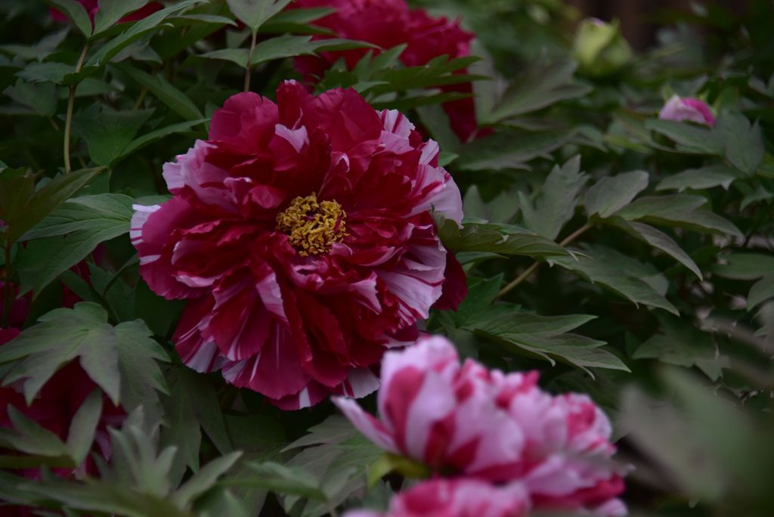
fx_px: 3657
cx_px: 387
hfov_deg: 12.1
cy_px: 258
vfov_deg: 8.1
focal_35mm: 170
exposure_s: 1/4000
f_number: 5.6
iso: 800
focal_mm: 170
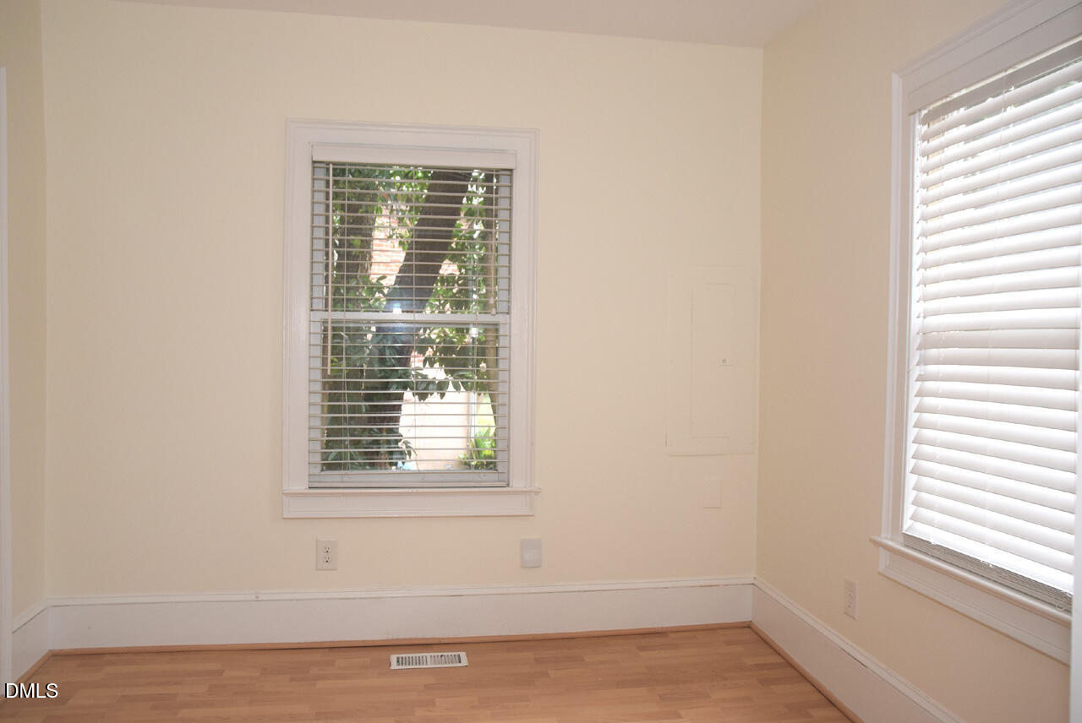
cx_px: 541
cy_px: 362
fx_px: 902
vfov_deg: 43.7
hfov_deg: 61.9
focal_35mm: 30
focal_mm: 20
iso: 1000
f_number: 4
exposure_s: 1/60
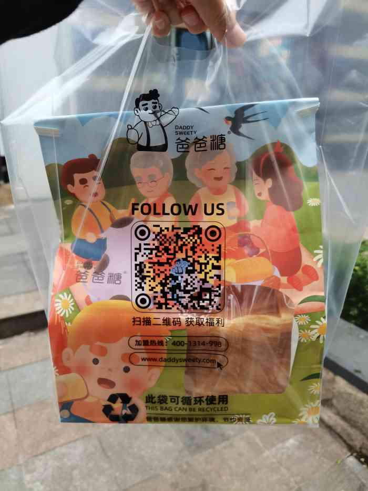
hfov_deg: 53.1
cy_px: 246
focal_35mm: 26
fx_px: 368
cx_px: 184
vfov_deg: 67.3
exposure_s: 1/50
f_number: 1.8
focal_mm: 5.58
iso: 160
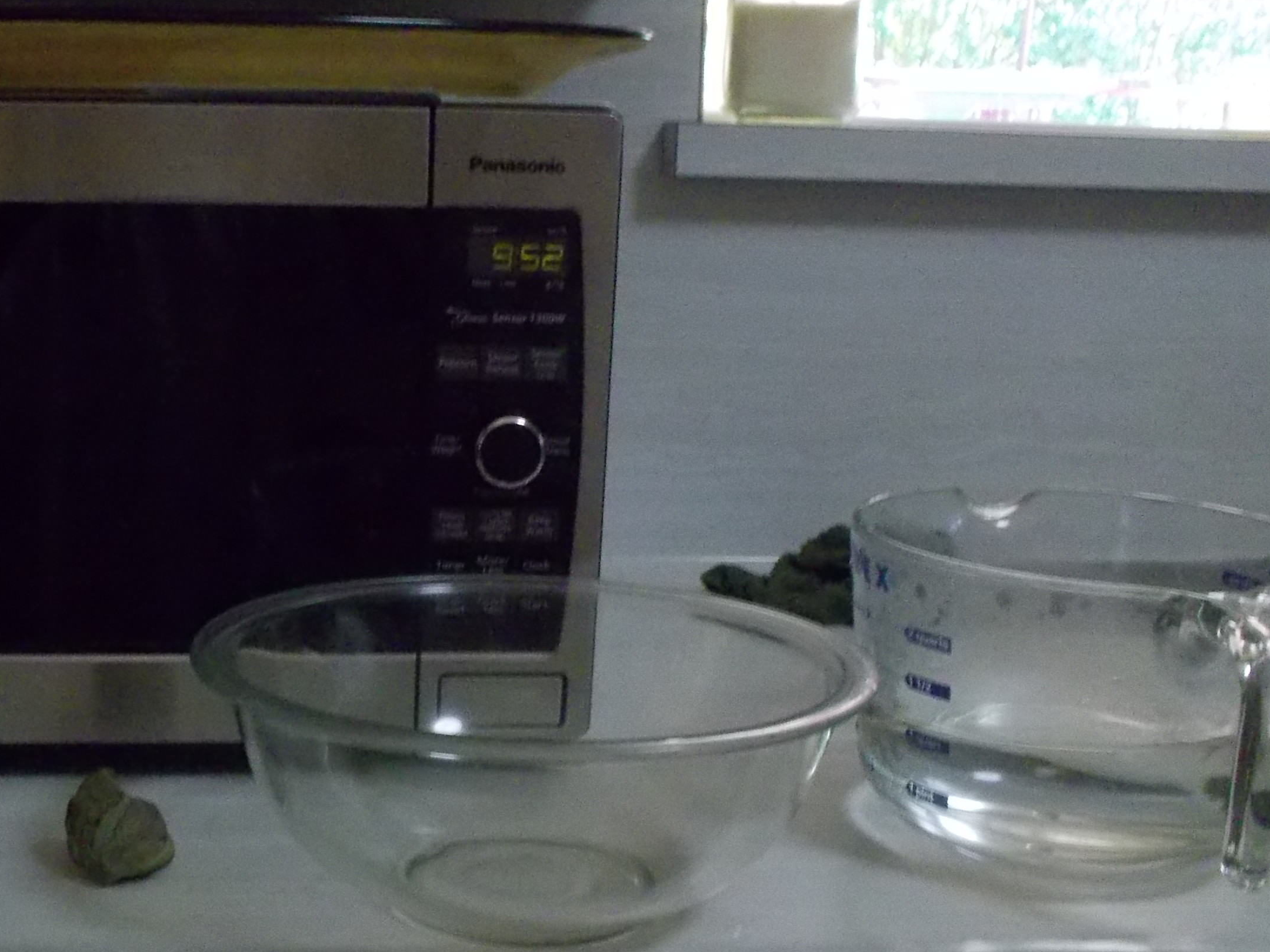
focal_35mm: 49
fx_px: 1798
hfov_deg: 38.1
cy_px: 572
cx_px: 354
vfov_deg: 29.6
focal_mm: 4.1
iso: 400
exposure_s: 1/13
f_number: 3.3
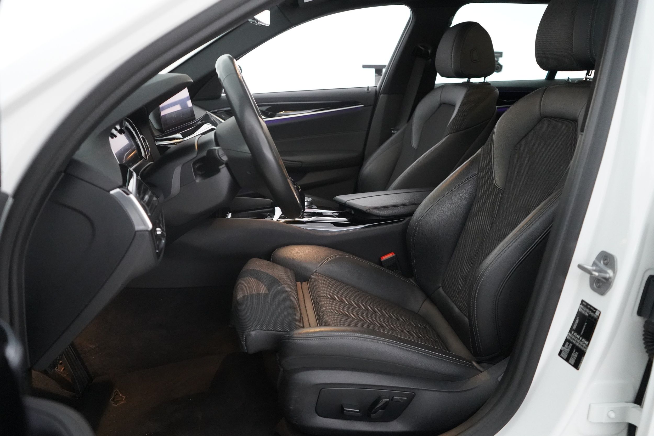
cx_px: 327
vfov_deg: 46.4
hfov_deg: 65.5
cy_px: 218
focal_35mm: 28
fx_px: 509
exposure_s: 1/125
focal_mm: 28
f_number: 3.5
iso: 12800
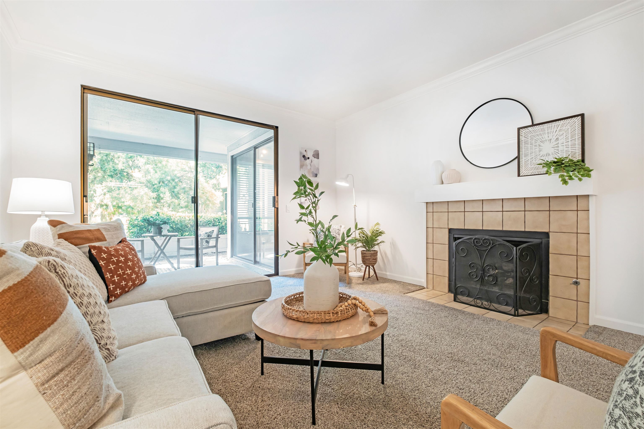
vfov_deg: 77.3
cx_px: 322
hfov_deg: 100.4
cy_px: 214
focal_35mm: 15
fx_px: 268
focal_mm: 10
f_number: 8
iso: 160
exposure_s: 1/2
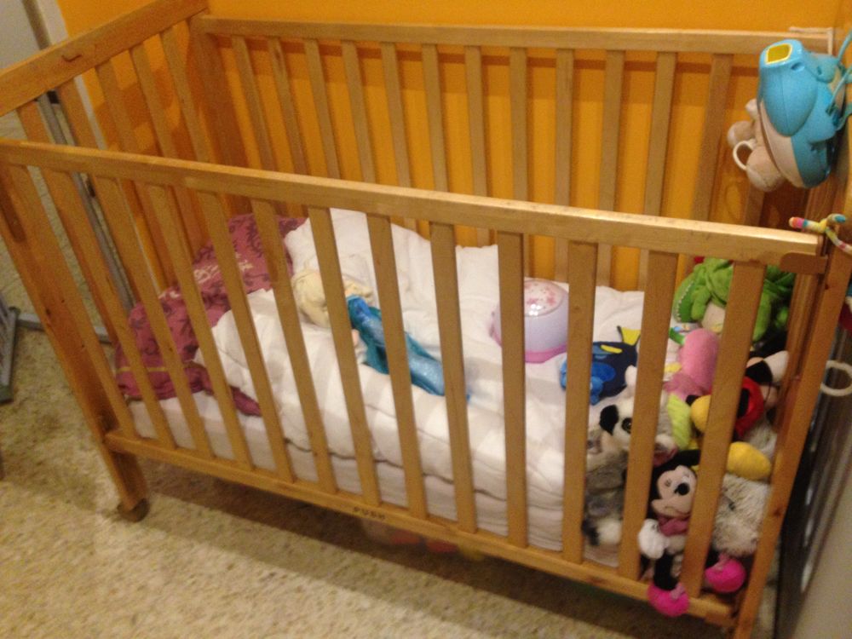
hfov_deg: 55.4
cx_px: 426
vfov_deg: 42.9
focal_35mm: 33
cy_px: 320
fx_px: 812
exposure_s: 1/20
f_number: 2.4
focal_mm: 4.12
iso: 250
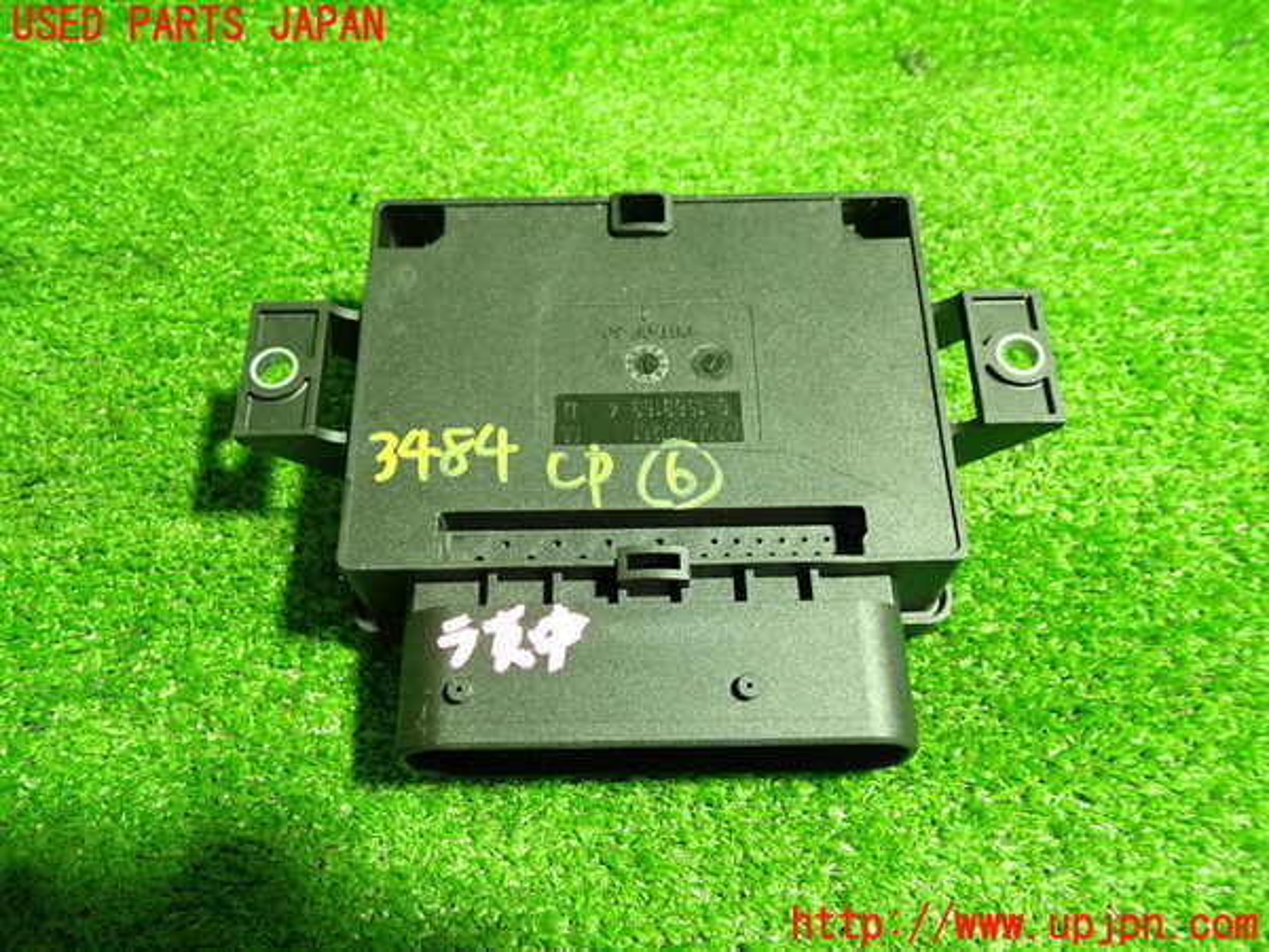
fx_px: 1100
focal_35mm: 30
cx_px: 634
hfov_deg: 60.0
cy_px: 476
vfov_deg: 46.8
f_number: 2.3
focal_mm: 5.4
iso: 800
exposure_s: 1/30
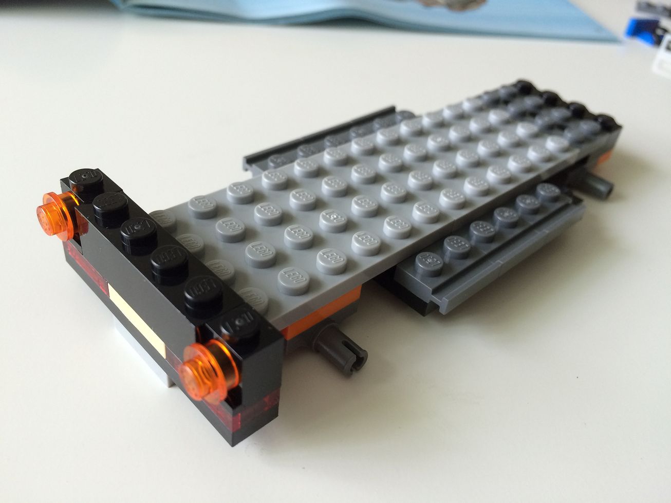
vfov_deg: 48.2
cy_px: 252
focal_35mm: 29
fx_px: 562
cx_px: 336
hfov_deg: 61.7
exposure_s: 1/30
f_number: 2.2
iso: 80
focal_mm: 4.15
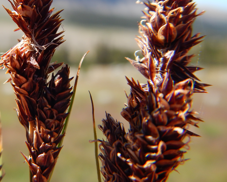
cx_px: 47
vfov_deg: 28.9
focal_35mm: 52
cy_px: 56
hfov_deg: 34.9
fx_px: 349
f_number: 3.9
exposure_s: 1/500
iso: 125
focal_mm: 5.9
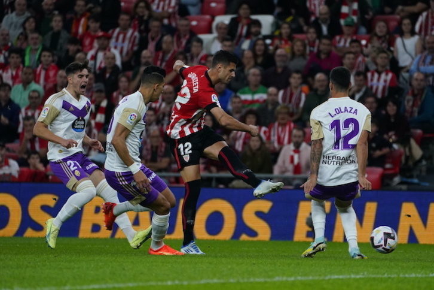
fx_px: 4533
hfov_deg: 5.5
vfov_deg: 3.7
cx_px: 217
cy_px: 145
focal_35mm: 376
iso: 3200
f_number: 5.6
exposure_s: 1/1000
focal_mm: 376
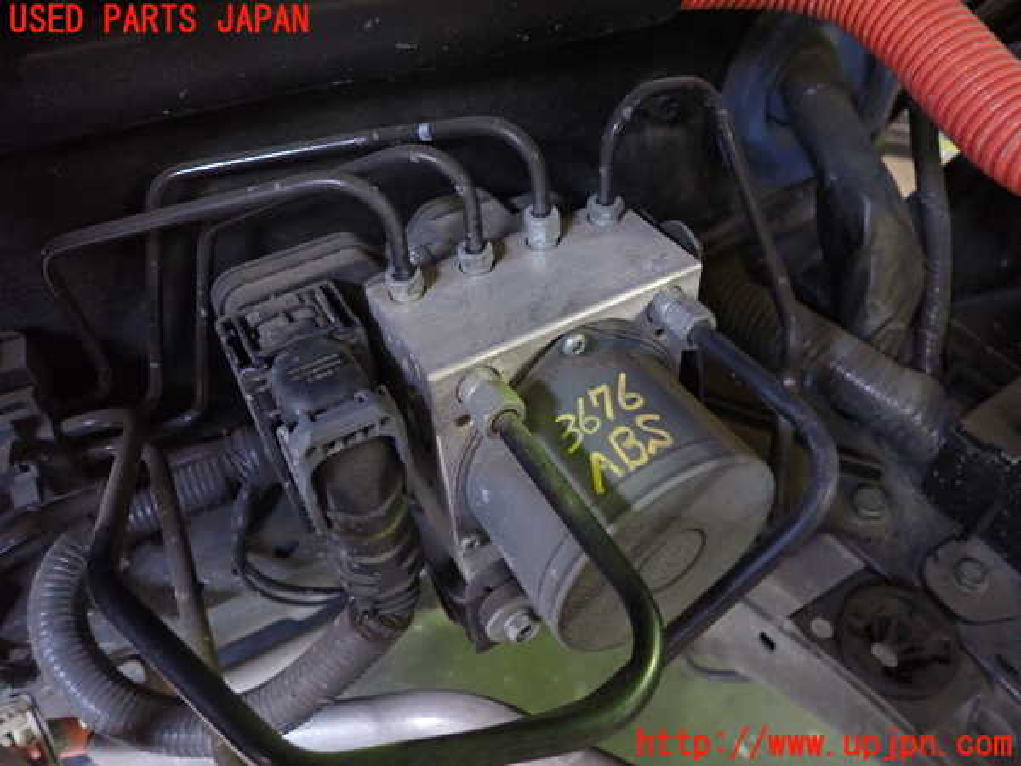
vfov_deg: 54.9
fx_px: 737
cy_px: 383
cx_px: 510
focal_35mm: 25
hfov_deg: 69.4
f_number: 2
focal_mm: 4.5
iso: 800
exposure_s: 1/25
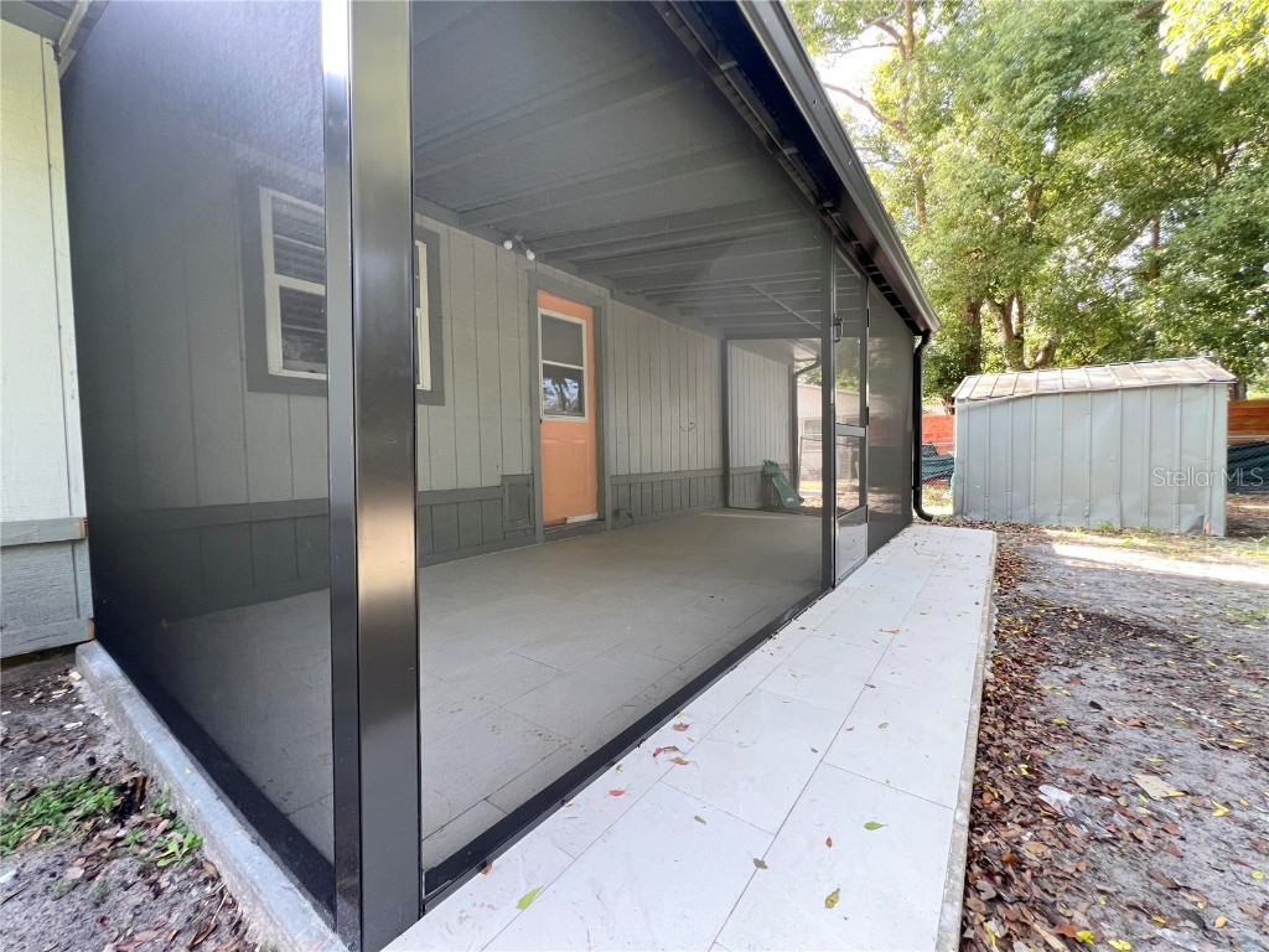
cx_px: 634
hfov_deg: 106.2
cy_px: 476
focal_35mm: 13
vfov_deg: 89.9
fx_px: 477
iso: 100
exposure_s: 1/99
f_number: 1.8
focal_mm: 1.57
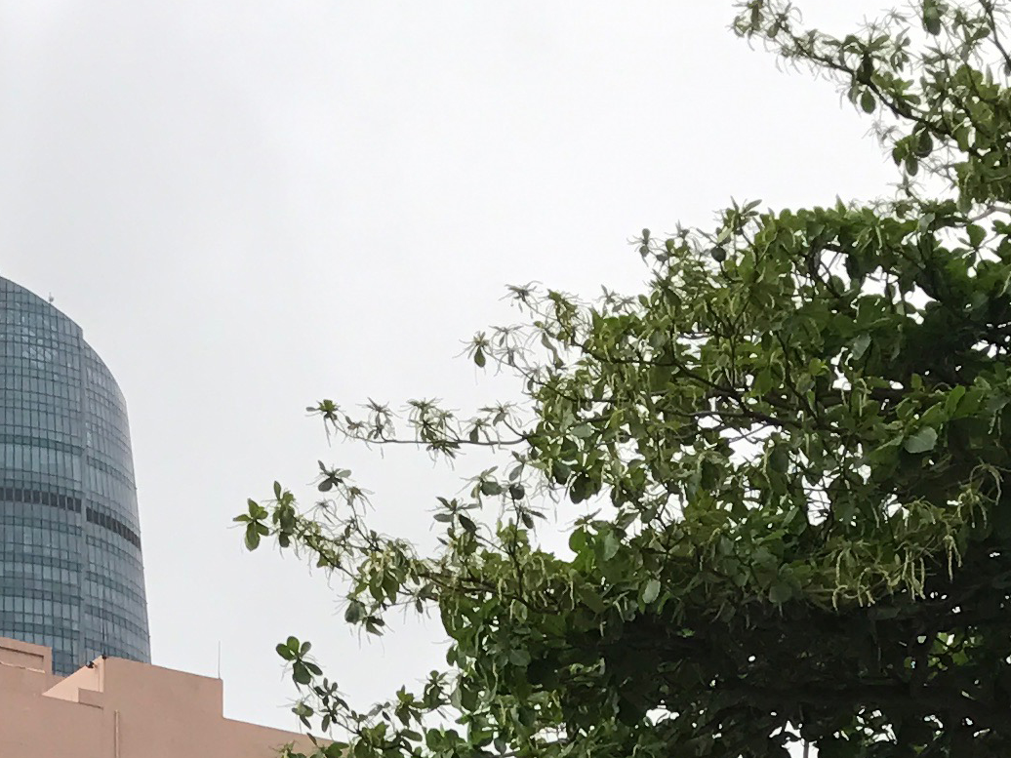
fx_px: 3183
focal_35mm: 109
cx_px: 433
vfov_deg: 12.5
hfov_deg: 18.0
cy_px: 1310
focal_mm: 3.99
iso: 20
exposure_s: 1/2660
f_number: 1.8
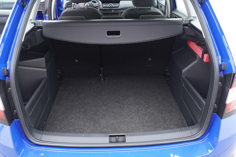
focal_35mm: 36
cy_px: 78
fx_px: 236
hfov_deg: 53.1
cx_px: 118
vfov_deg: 36.9
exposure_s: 1/40
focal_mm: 24
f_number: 2.8
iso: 500
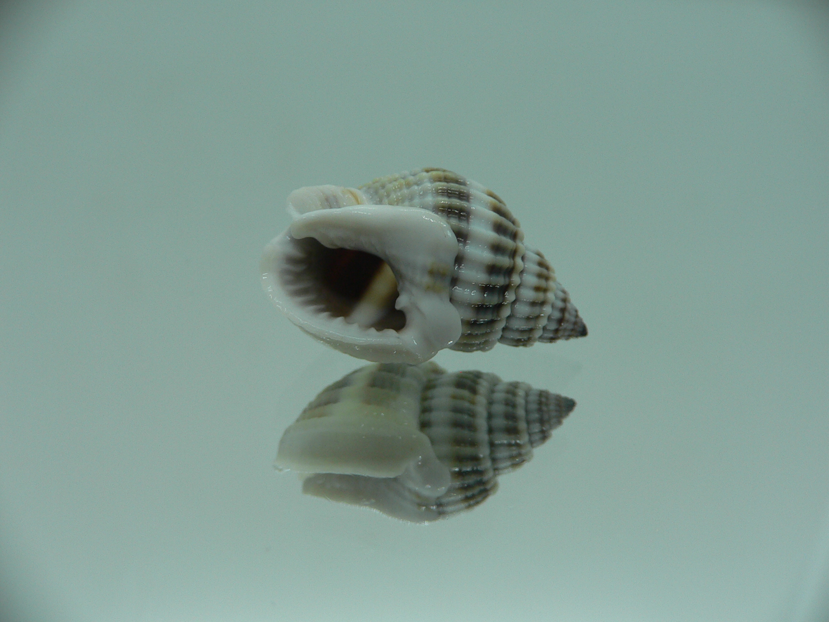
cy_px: 311
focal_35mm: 35
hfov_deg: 52.6
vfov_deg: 40.7
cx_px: 414
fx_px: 838
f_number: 2.8
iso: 80
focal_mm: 4.6
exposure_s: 1/80
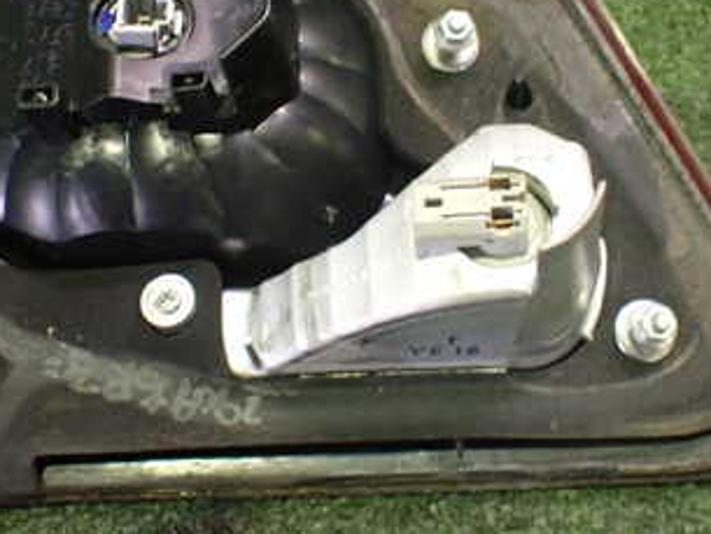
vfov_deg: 24.6
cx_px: 317
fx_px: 1212
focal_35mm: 59
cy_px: 156
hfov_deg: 32.7
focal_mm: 5.4
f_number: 2.3
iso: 1000
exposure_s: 1/30
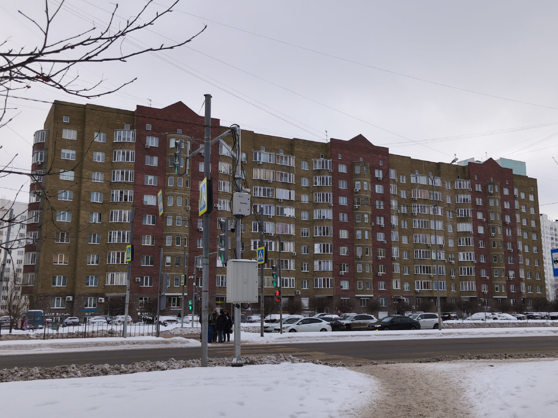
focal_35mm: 32
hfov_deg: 56.8
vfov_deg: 44.2
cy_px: 209
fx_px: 516
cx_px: 279
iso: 80
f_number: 1.7
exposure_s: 1/1008
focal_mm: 5.35
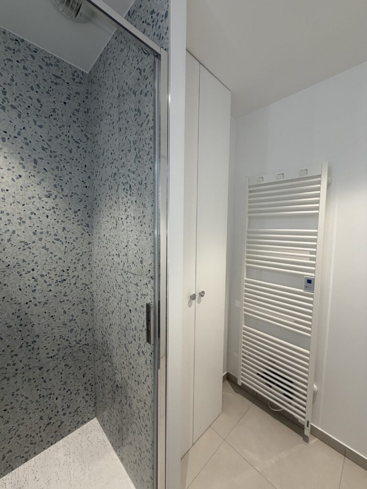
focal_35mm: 14
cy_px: 244
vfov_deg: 102.1
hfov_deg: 85.7
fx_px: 198
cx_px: 184
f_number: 2.2
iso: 100
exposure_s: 1/100
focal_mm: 2.22
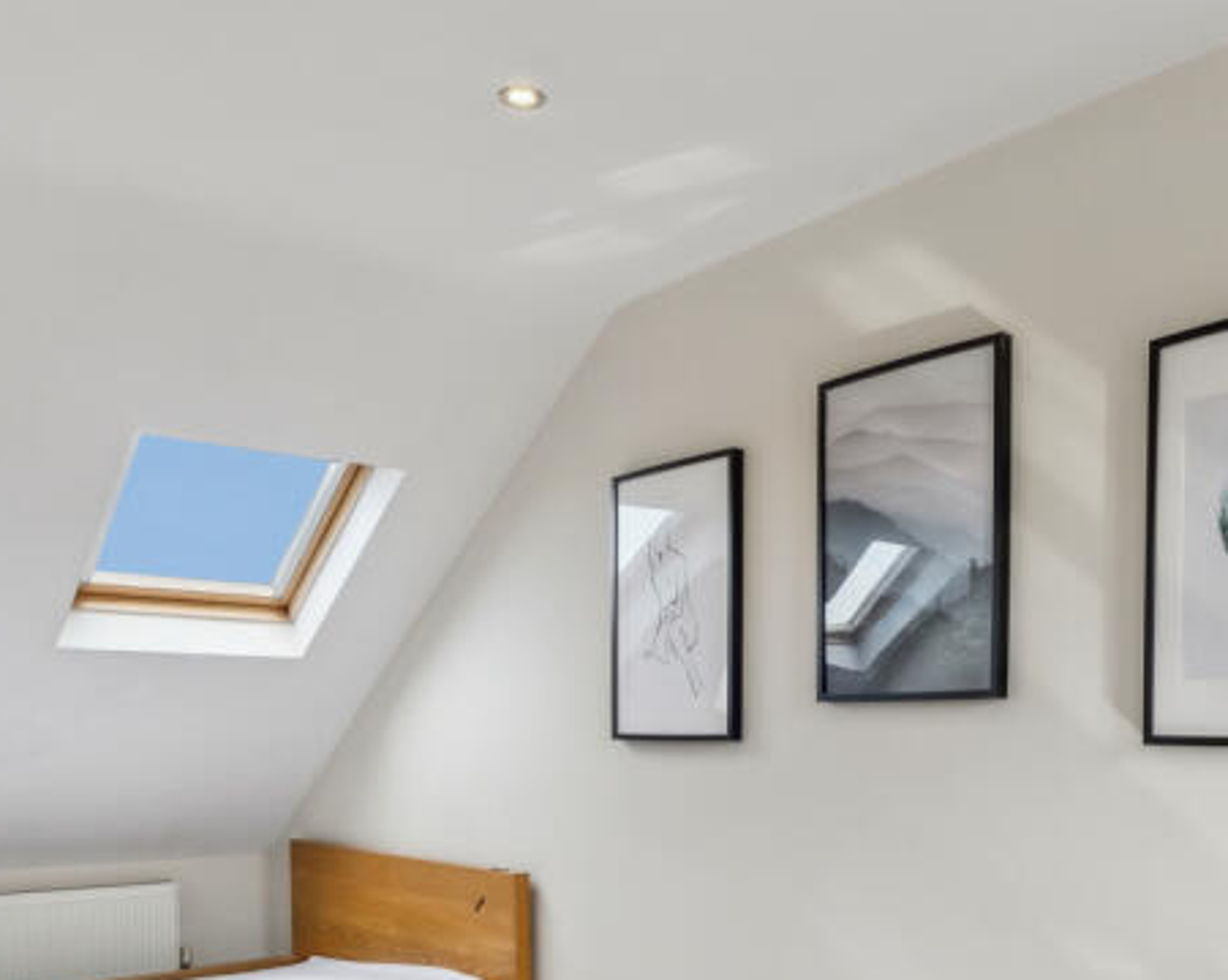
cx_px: 792
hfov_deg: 54.8
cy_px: 614
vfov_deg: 45.3
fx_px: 1162
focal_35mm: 32
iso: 640
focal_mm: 10
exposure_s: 1/100
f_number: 8
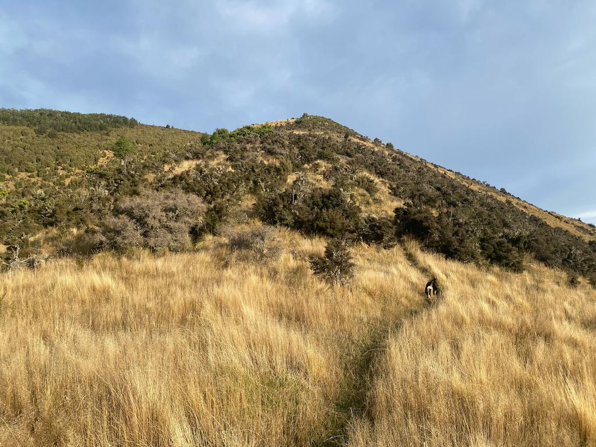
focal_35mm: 26
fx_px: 448
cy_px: 224
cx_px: 298
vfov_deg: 53.1
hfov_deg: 67.3
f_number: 1.8
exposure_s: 1/1346
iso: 32
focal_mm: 4.25
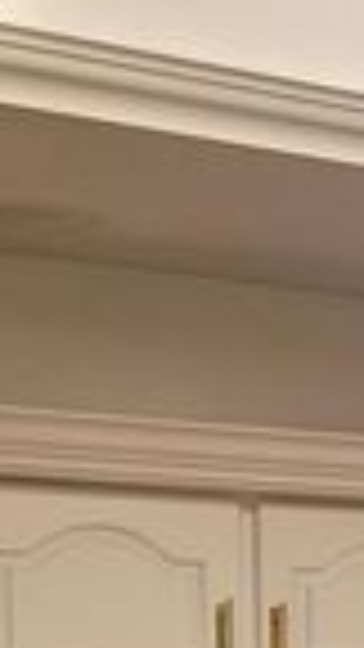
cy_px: 848
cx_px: 741
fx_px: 2008
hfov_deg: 9.6
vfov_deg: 17.2
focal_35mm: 117
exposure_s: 1/120
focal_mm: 5.4
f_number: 1.8
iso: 125
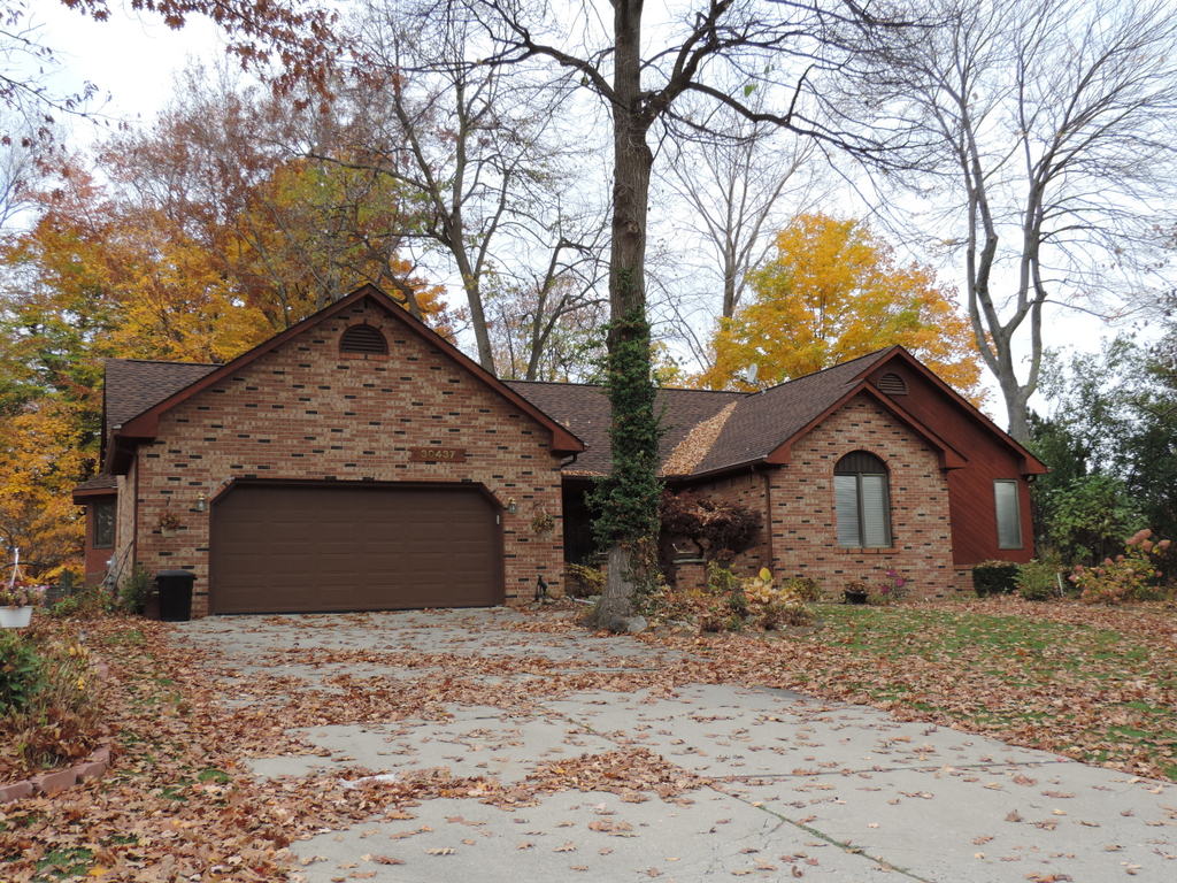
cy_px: 442
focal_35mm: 35
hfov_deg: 52.6
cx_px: 588
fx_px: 1190
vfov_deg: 40.7
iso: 80
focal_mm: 6.2
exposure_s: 1/250
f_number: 3.3
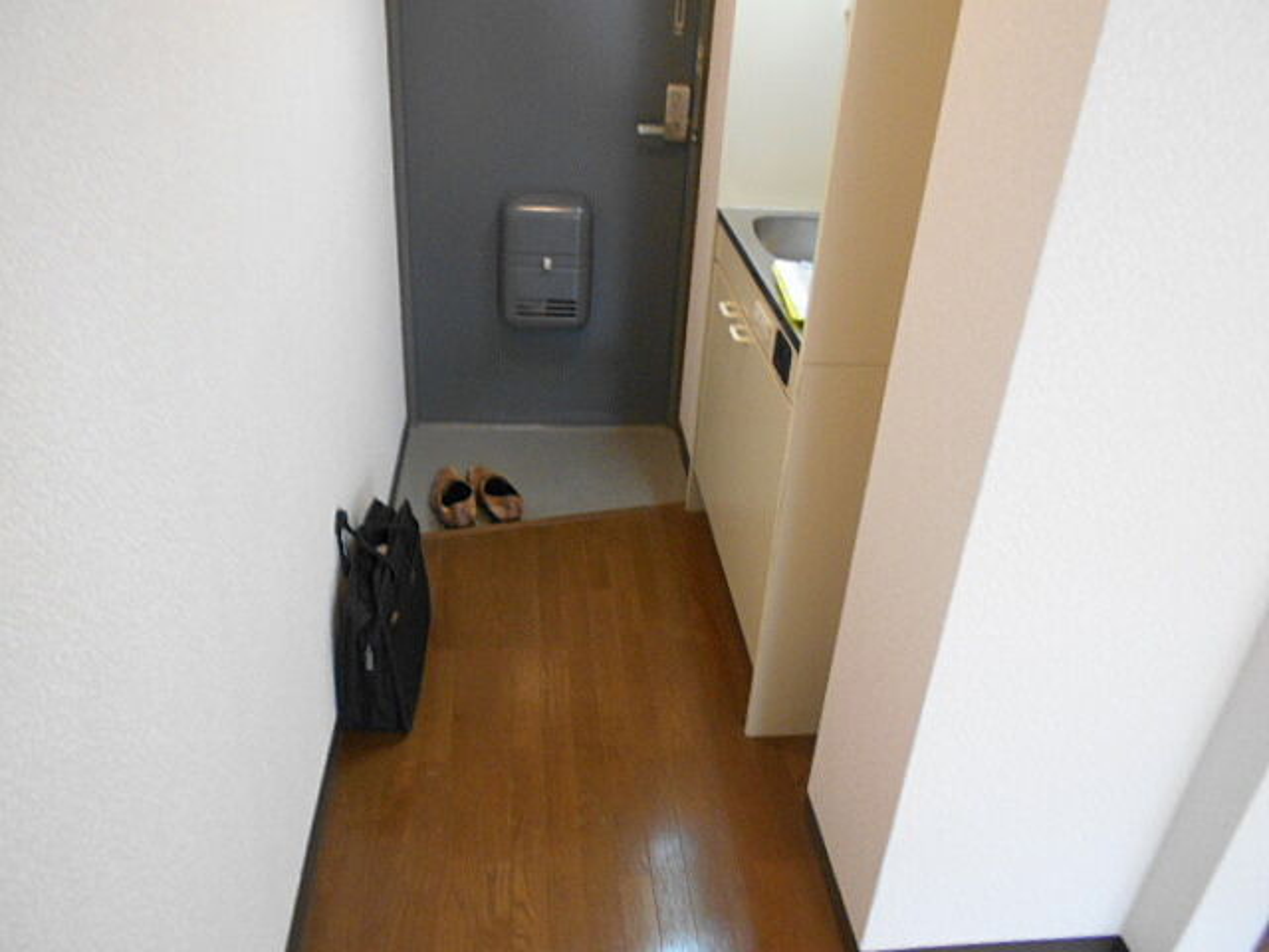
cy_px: 476
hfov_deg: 67.3
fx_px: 953
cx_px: 634
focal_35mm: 26
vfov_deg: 53.1
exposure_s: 1/15
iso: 400
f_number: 3.2
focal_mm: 4.6
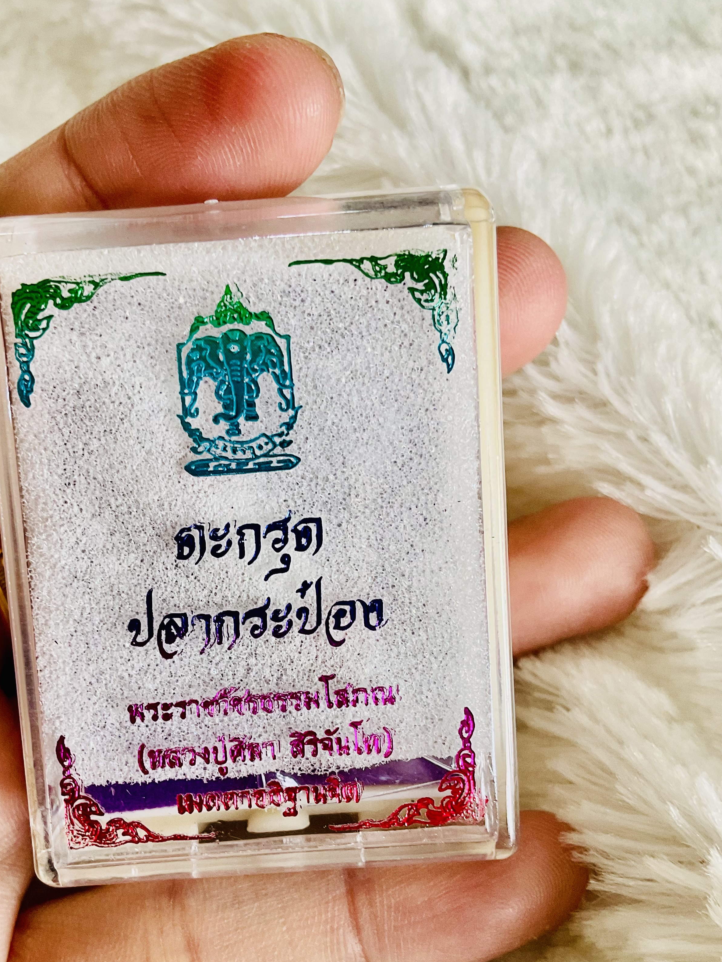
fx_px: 1029
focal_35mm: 37
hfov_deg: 38.4
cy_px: 567
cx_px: 264
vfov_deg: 49.9
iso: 50
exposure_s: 1/50
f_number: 1.8
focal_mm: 3
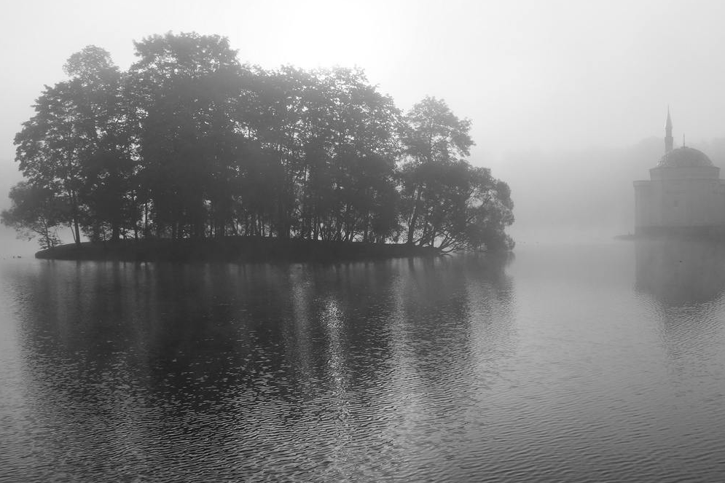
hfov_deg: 50.5
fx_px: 765
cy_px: 209
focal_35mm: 38
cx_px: 426
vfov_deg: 35.0
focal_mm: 18
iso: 100
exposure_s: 1/100
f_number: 13
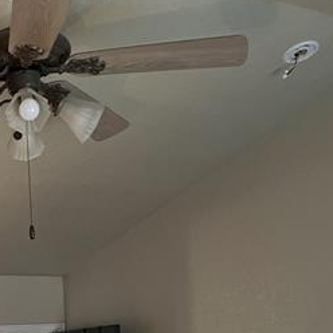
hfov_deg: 22.8
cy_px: 401
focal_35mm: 71
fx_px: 773
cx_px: -37
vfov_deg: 22.4
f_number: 1.6
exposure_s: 1/40
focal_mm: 5.1
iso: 400
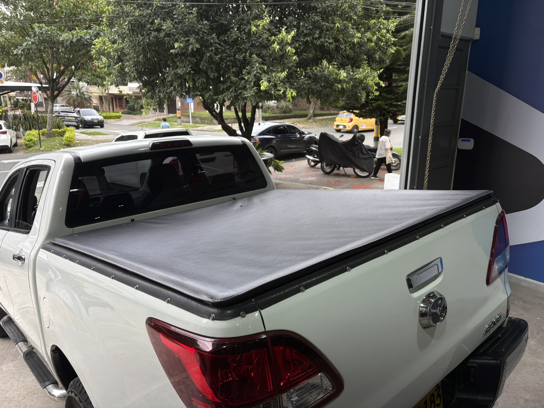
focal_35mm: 26
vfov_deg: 53.1
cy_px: 204
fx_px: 409
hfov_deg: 67.3
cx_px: 272
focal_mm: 5.96
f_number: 1.6
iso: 40
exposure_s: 1/296
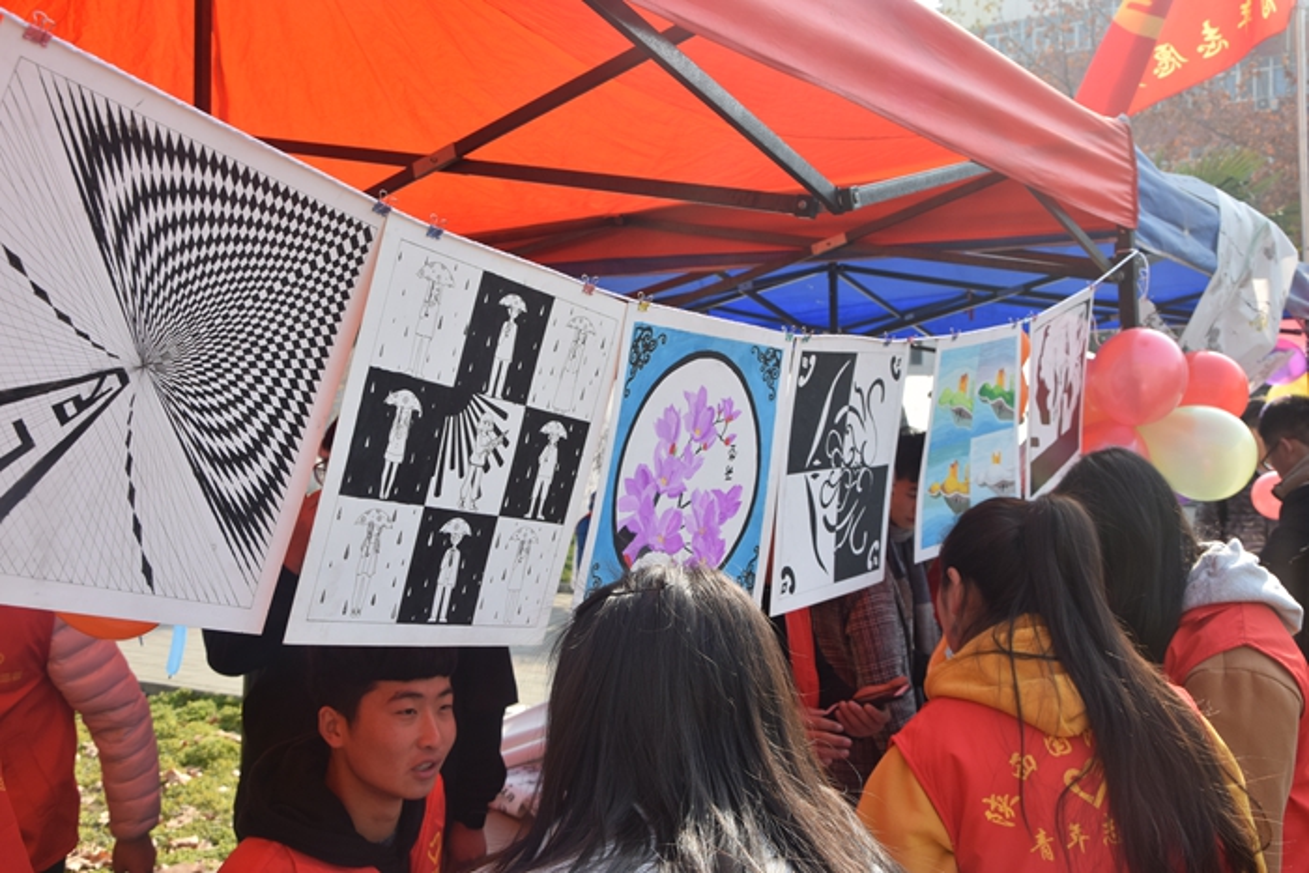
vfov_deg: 35.5
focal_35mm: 38
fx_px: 1364
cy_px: 436
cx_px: 654
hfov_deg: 51.3
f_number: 8
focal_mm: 25
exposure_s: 1/250
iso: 200
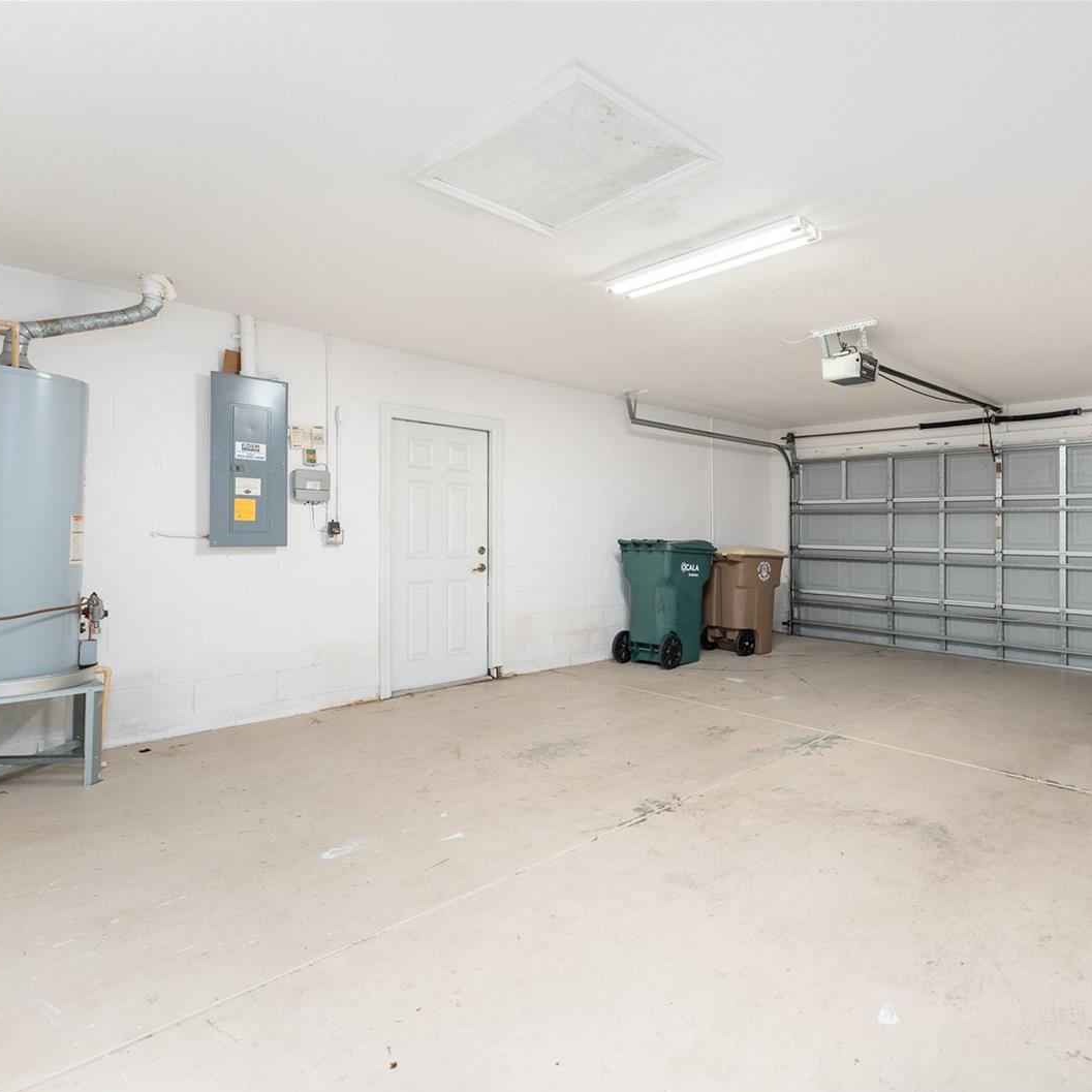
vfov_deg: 80.7
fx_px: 642
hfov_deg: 77.5
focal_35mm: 18
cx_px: 747
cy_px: 550
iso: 400
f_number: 7.1
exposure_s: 1/3
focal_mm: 14
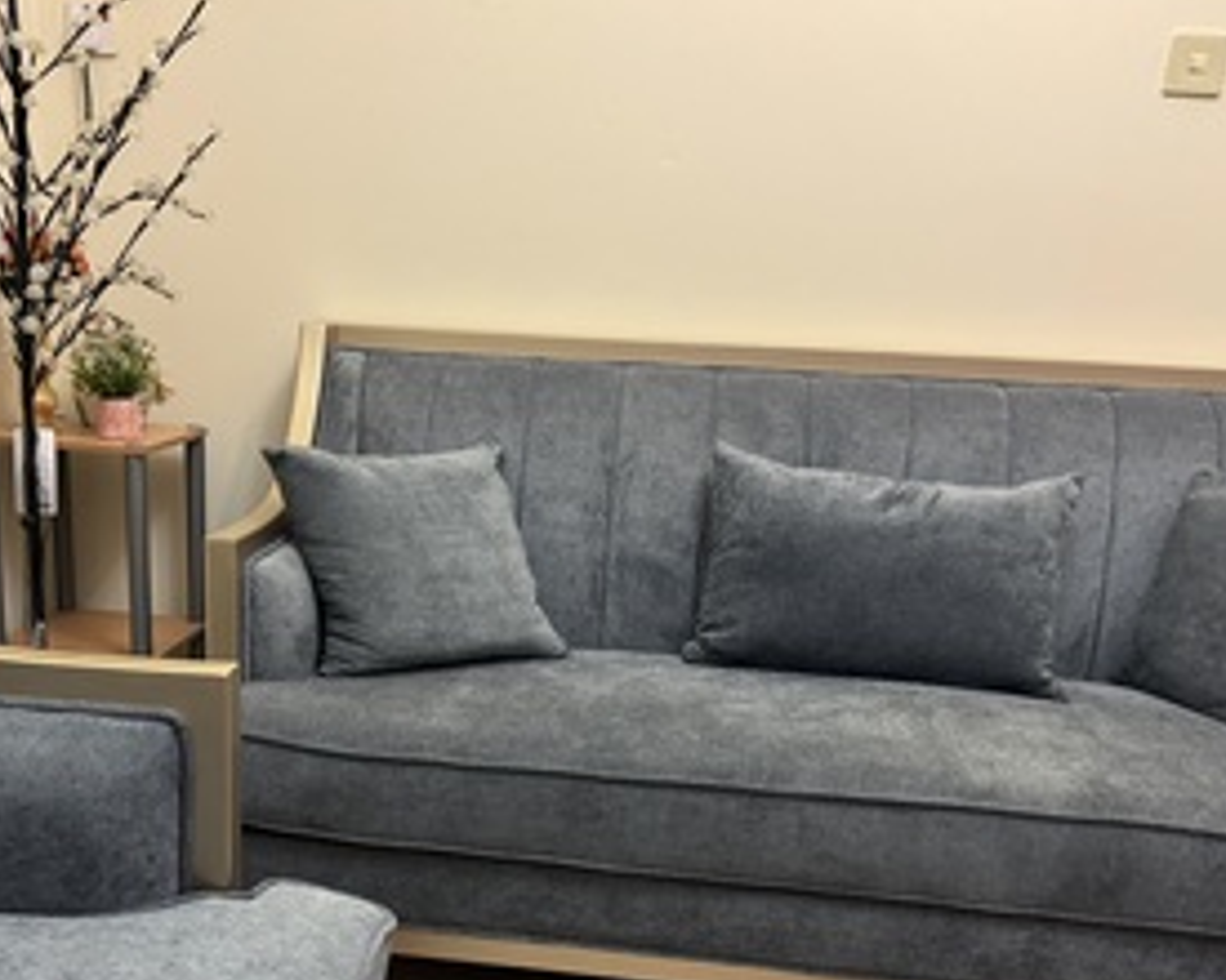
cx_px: 430
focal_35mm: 39
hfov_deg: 46.3
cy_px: 751
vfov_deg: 37.2
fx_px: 1415
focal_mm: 6.76
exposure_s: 1/60
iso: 500
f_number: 1.78
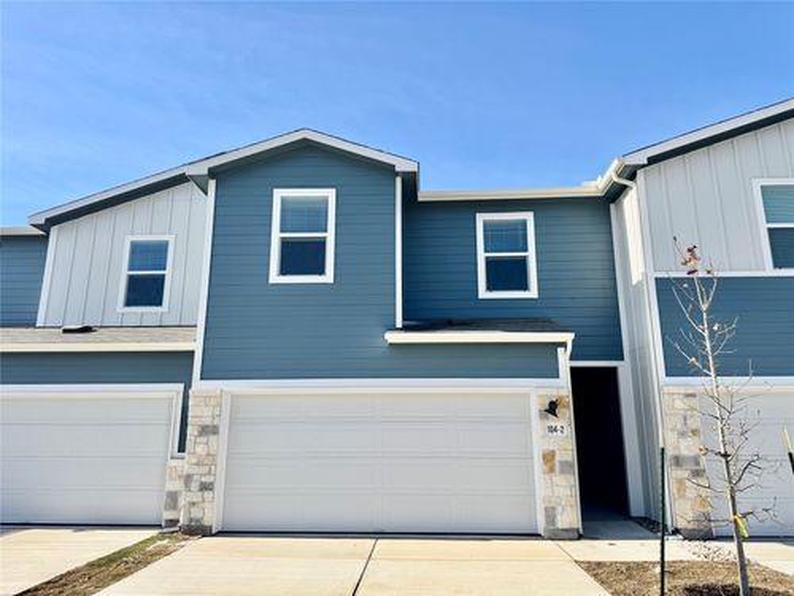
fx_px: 550
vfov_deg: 56.8
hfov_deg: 71.6
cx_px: 397
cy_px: 298
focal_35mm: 24
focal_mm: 6.76
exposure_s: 1/3597
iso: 80
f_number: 1.78
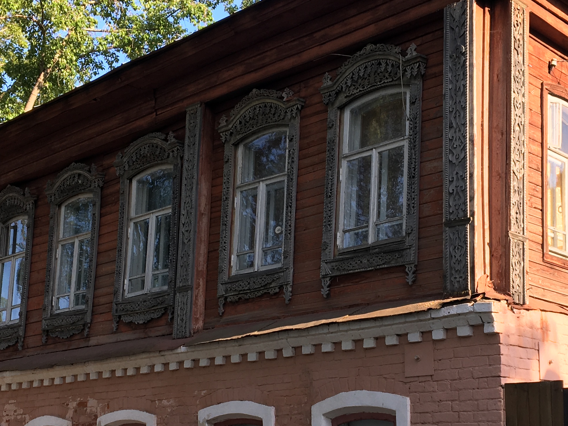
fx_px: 985
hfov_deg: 32.1
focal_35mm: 60
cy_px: 284
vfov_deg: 24.3
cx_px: 334
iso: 25
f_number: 2.2
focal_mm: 4.15
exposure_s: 1/381
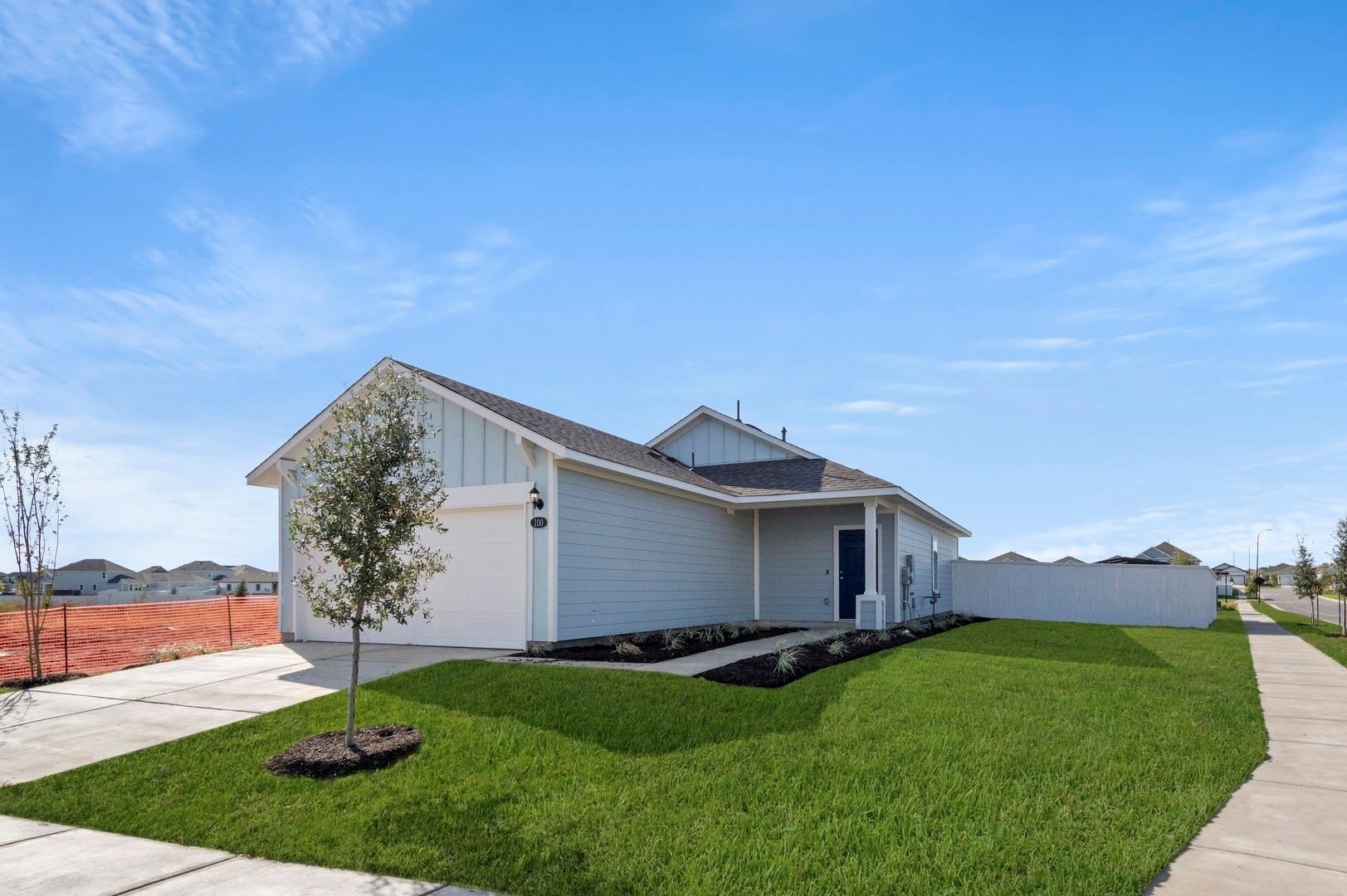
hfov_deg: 53.2
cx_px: 674
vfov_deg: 36.8
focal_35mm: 36
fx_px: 1346
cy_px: 448
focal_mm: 24
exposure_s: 1/3200
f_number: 8
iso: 400
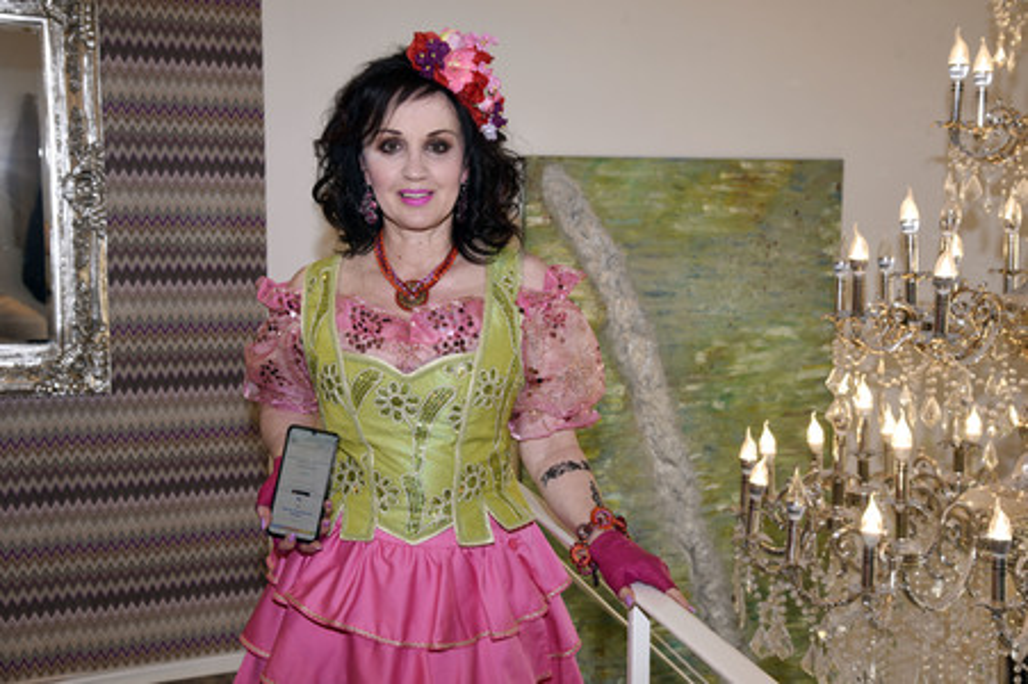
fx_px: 1427
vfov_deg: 27.0
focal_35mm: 50
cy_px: 342
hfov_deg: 39.6
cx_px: 514
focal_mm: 50
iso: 640
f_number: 6.3
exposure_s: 1/125
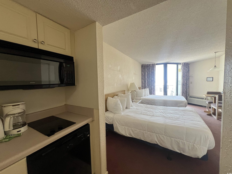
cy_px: 87
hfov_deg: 106.2
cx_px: 116
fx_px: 87
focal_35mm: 13
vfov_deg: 89.9
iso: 125
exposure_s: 1/99
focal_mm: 1.57
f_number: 1.8
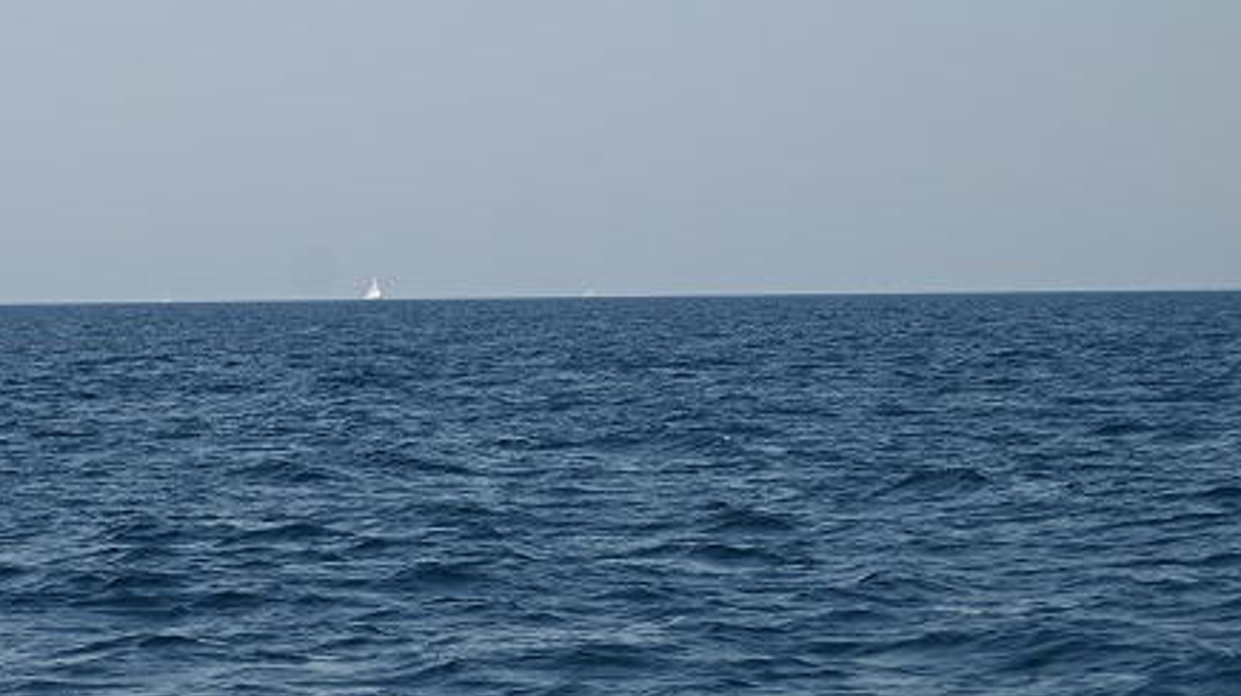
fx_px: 7136
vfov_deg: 5.6
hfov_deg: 9.9
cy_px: 566
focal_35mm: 217
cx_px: 46
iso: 100
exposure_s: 1/1000
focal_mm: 90
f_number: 4.5
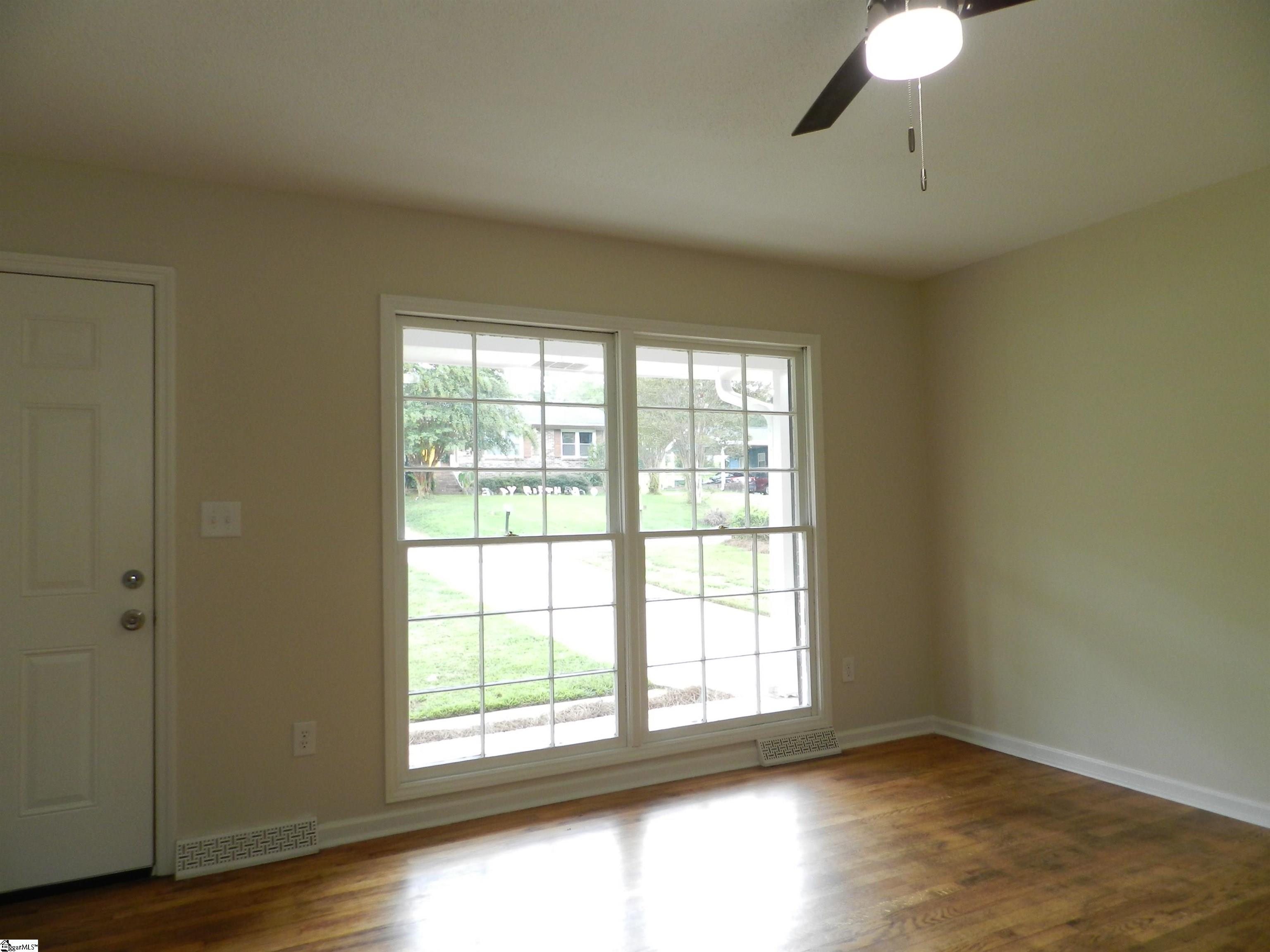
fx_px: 844
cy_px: 476
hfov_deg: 73.9
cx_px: 635
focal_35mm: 23
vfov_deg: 58.9
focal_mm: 4
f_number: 3.4
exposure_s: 1/30
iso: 180
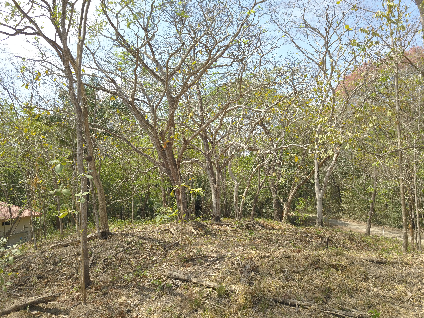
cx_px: 212
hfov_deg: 67.3
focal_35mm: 26
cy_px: 159
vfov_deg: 53.1
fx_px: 318
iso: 100
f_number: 2.2
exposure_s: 1/547
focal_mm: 4.73
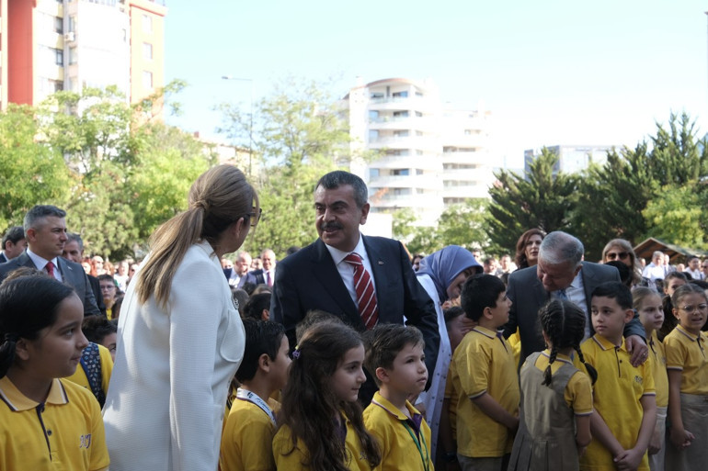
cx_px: 354
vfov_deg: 33.4
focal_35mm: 40
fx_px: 786
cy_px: 236
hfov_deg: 48.5
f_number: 4
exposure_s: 1/320
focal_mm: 26.6
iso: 250
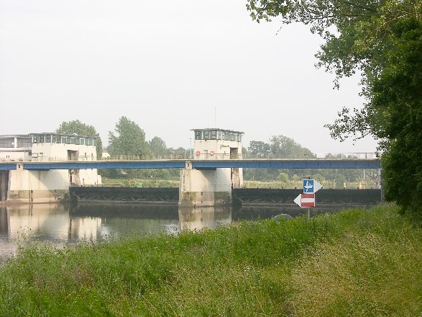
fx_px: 853
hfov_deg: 27.8
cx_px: 211
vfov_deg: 21.0
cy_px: 158
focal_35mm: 70
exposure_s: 1/115
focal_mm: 17.8
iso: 50
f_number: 5.9
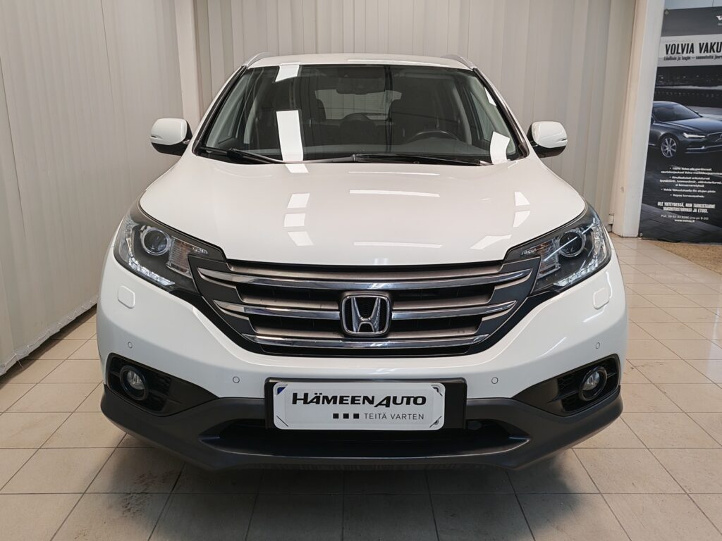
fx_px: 605
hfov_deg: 61.7
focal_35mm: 29
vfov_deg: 48.2
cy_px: 270
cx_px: 361
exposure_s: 1/110
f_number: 1.6
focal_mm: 5.4
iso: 64
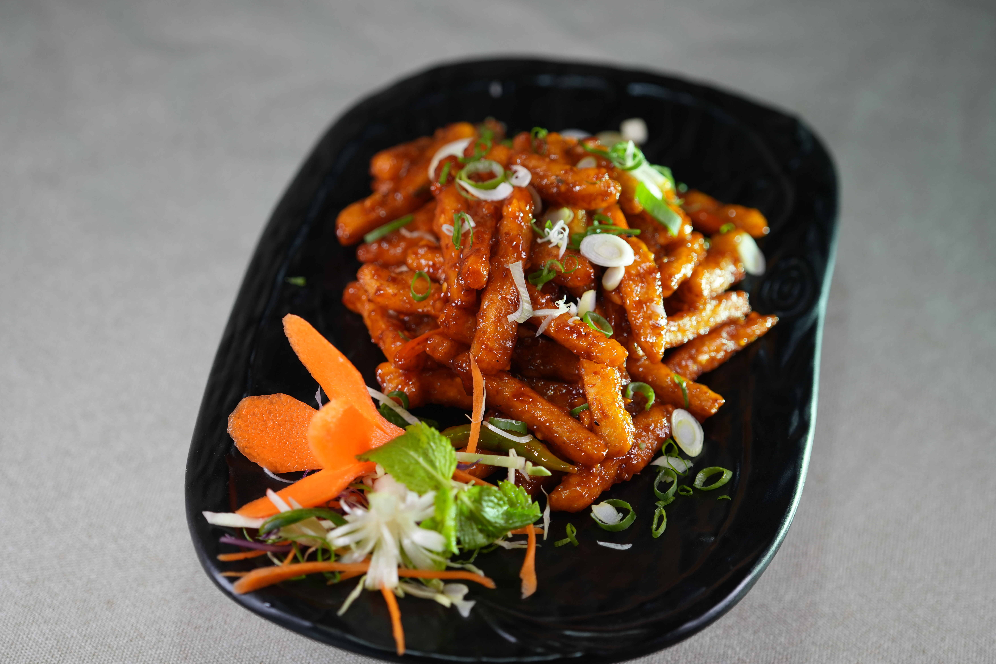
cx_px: 498
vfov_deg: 9.5
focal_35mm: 145
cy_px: 332
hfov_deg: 14.2
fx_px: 4011
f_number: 4
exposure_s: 1/160
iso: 800
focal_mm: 145
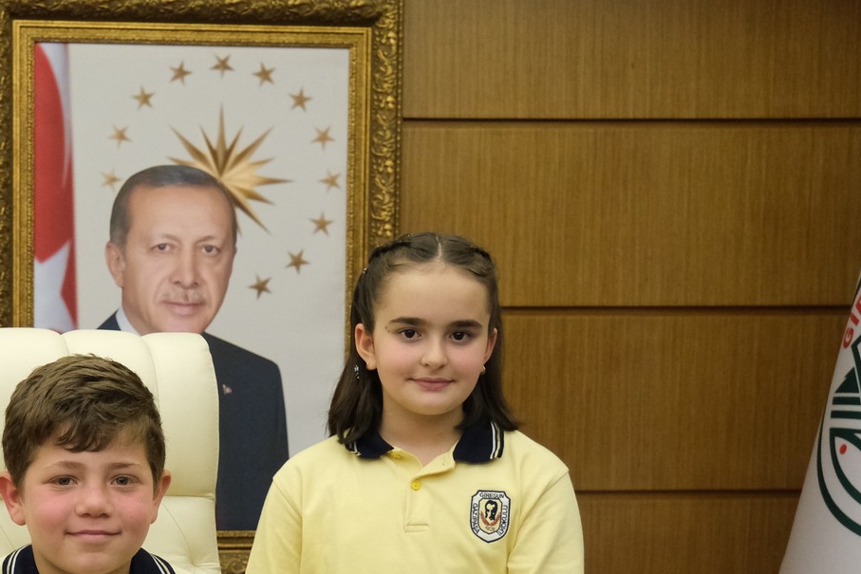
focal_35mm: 67
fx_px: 1603
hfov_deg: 28.5
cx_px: 30
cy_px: 528
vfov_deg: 19.9
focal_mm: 21.3
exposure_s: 1/500
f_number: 2.8
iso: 3200
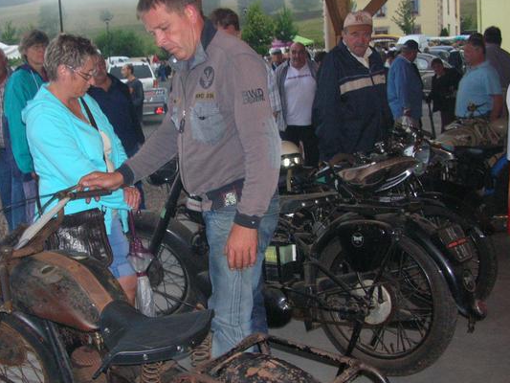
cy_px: 199
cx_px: 211
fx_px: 707
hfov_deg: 39.5
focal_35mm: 48
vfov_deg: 30.3
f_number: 3
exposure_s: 1/60.1
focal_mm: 6.6
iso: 179
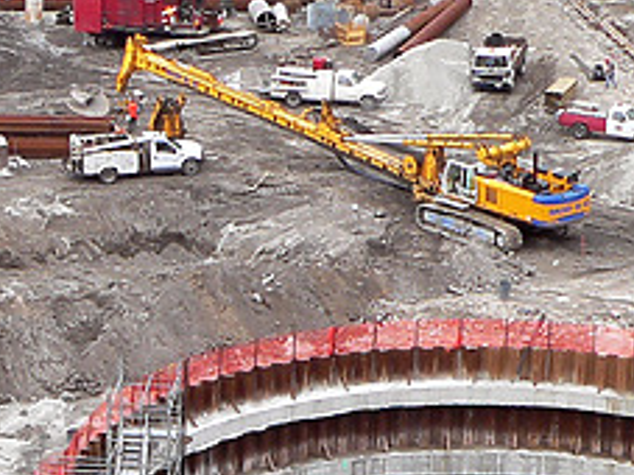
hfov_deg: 13.8
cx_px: 341
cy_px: 471
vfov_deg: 10.3
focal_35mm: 143
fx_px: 2618
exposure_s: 1/125
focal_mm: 6
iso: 80
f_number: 4
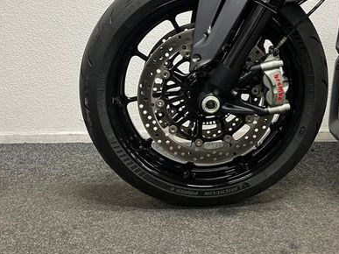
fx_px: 421
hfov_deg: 43.7
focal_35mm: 43
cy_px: 70
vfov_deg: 33.1
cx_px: 202
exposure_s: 1/50
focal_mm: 5.1
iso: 125
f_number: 1.6
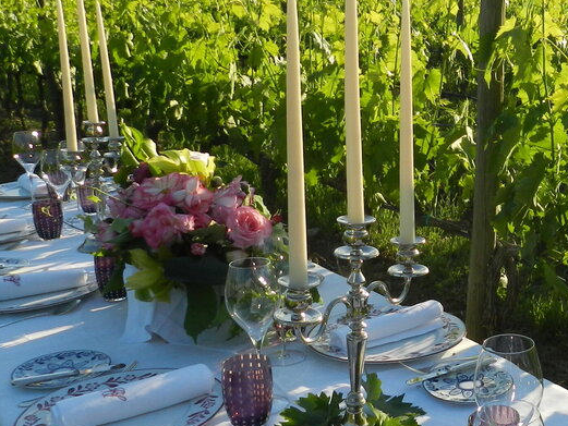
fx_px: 870
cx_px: 512
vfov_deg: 27.5
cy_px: 217
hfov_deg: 34.2
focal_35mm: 53
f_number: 3.4
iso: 160
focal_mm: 4
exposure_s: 1/800
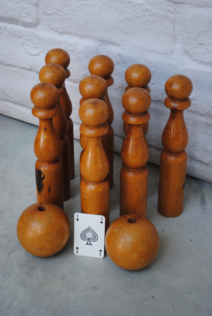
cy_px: 158
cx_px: 106
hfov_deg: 20.7
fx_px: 580
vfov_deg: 30.5
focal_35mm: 66
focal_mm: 44
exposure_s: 1/30
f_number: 5.3
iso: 400
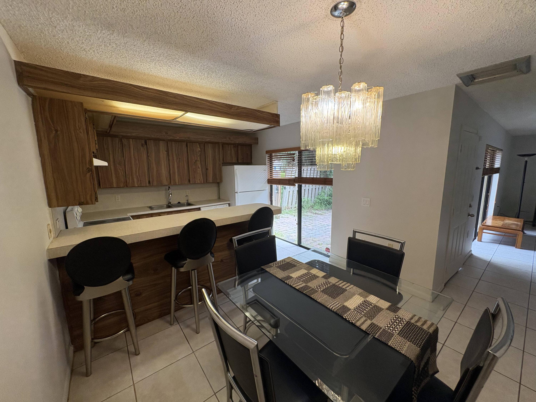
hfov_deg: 102.1
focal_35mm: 14
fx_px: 217
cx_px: 268
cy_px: 201
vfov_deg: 85.7
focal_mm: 2.22
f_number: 2.2
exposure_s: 1/120
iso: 320
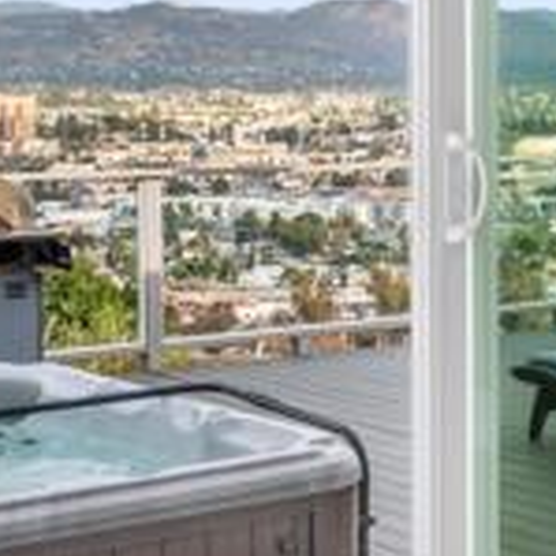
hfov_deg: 15.6
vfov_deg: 16.3
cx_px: 728
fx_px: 1926
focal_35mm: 106
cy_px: 118
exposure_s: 1/20
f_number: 10
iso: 400
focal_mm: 29
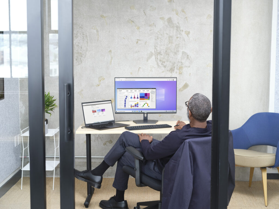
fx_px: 508
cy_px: 104
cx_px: 140
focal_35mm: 63
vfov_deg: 23.3
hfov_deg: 30.7
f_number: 5.6
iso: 1600
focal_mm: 80
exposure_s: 1/160
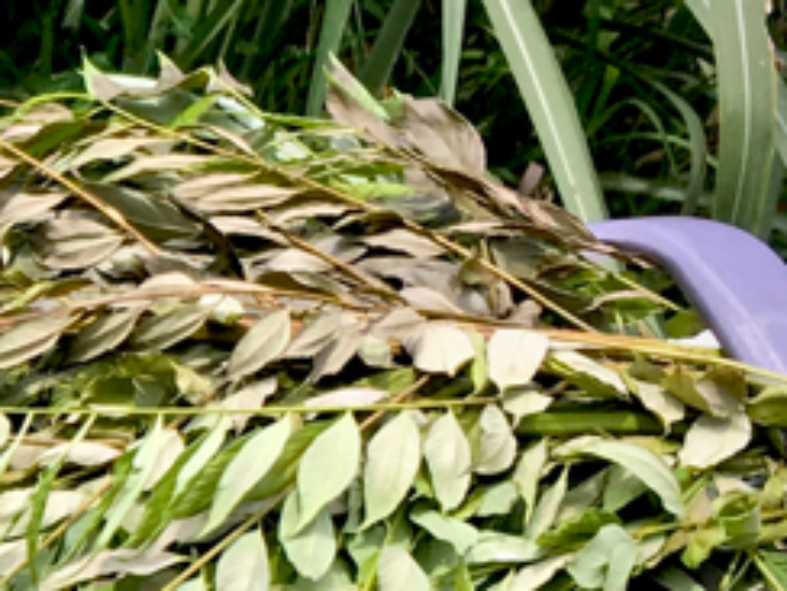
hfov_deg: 11.7
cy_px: 830
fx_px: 3456
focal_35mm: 152
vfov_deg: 9.5
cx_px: -777
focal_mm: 4.15
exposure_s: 1/411
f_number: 2.2
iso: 25
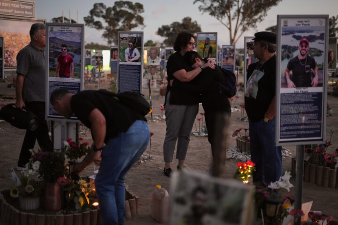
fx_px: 469
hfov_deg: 39.6
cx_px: 169
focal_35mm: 50
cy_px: 112
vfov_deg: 27.0
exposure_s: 1/125
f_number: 1.8
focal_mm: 50
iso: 4000
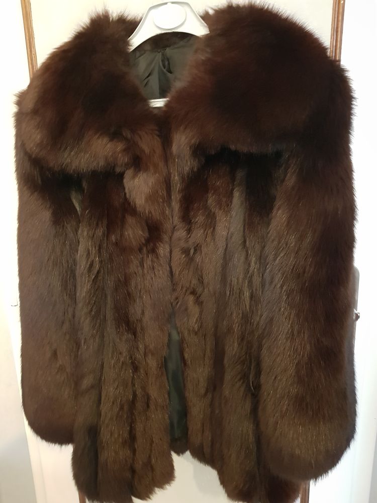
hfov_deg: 53.1
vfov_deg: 67.3
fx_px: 378
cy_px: 252
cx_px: 188
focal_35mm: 26
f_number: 1.7
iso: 800
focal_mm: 4.2
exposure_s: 1/10
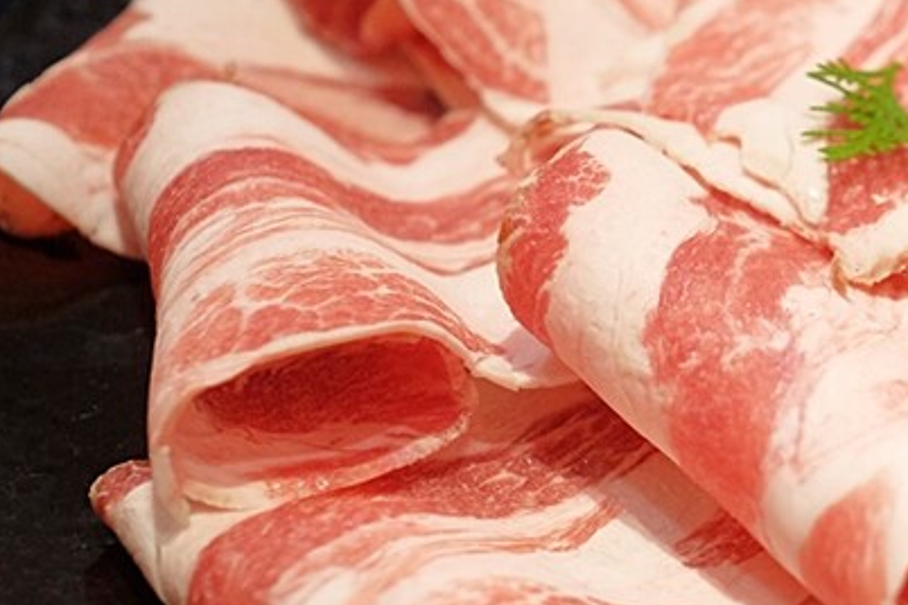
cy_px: 309
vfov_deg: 18.4
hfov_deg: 26.4
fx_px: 1866
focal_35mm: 74
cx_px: 824
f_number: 2.8
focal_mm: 23
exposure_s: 1/220
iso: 2000
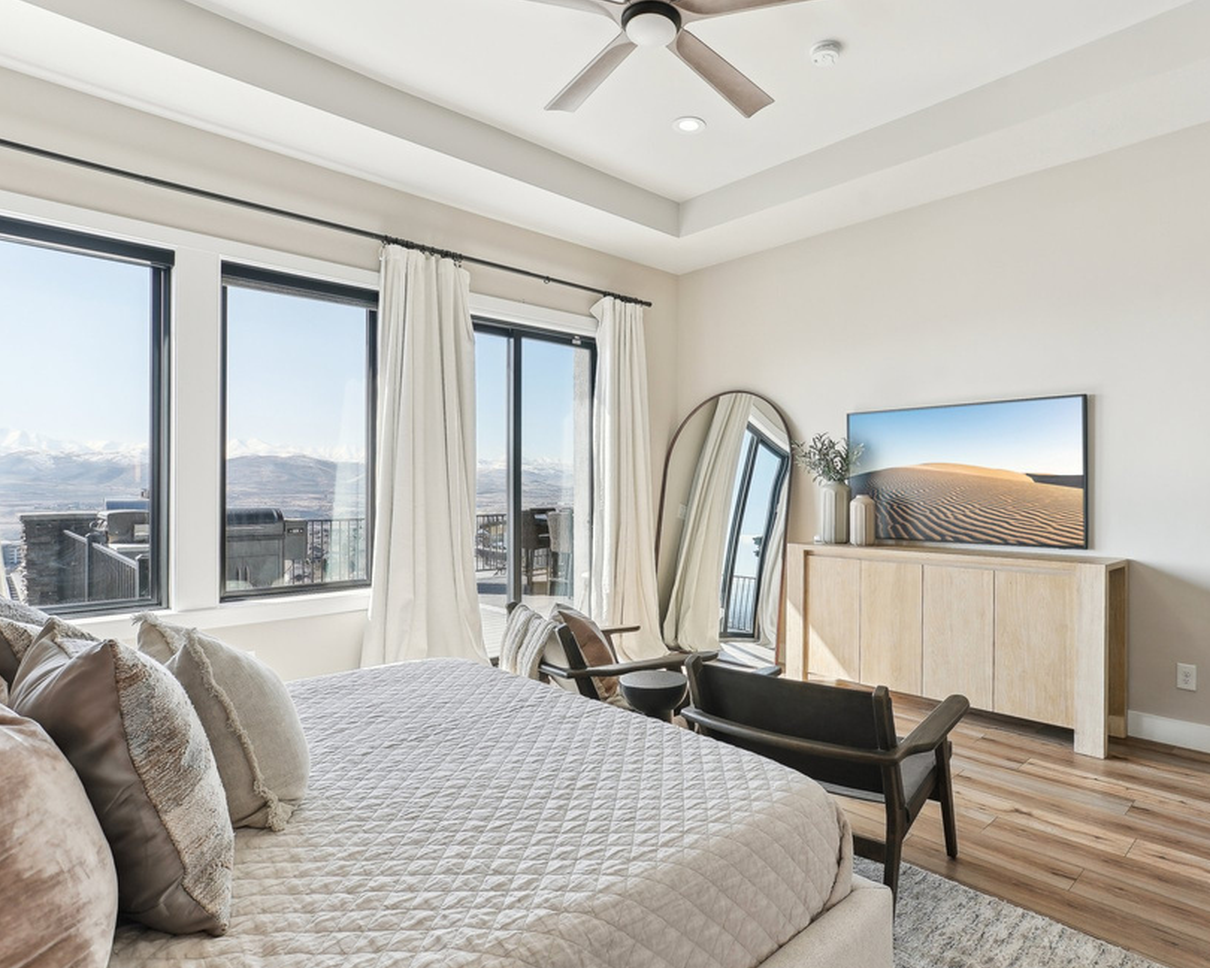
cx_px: 668
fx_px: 680
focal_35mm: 19
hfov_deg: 83.0
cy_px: 497
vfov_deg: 70.8
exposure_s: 1/200
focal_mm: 16
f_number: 8
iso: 400
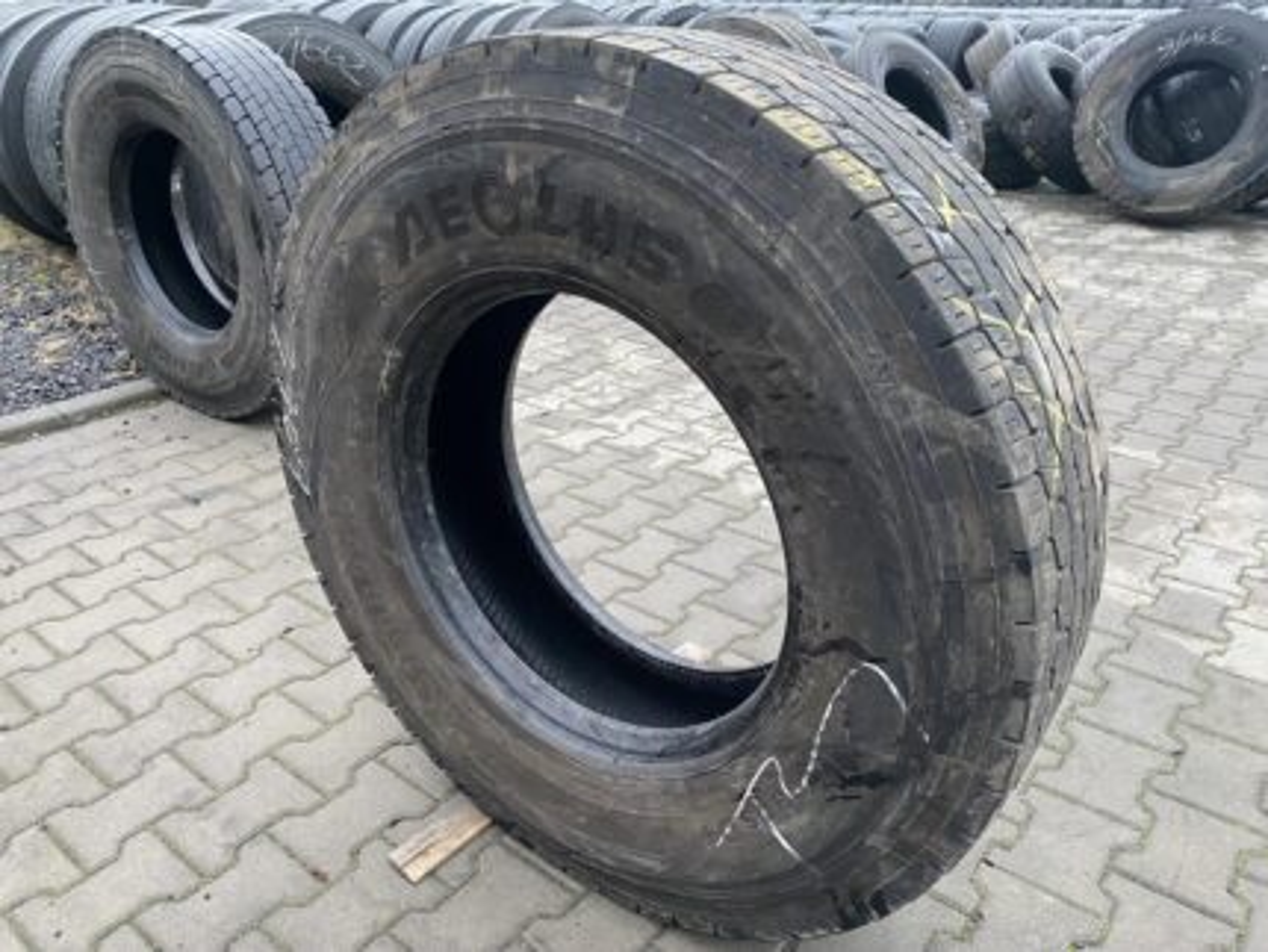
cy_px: 476
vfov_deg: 53.1
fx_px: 953
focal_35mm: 26
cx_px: 634
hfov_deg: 67.3
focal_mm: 4.25
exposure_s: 1/60
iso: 250
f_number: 1.8
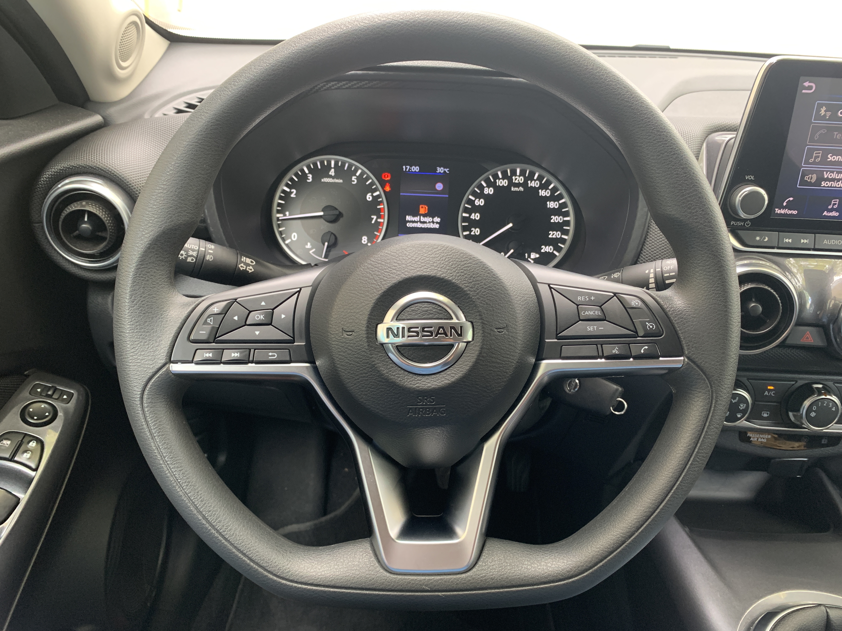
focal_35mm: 26
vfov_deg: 53.1
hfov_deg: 67.3
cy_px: 316
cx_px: 421
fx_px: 632
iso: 160
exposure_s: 1/60
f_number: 1.8
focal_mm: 4.25
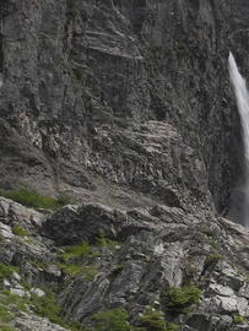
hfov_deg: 13.6
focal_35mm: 106
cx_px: 288
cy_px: 293
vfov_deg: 18.3
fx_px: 1015
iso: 100
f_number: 3.2
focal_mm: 6
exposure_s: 1/1000
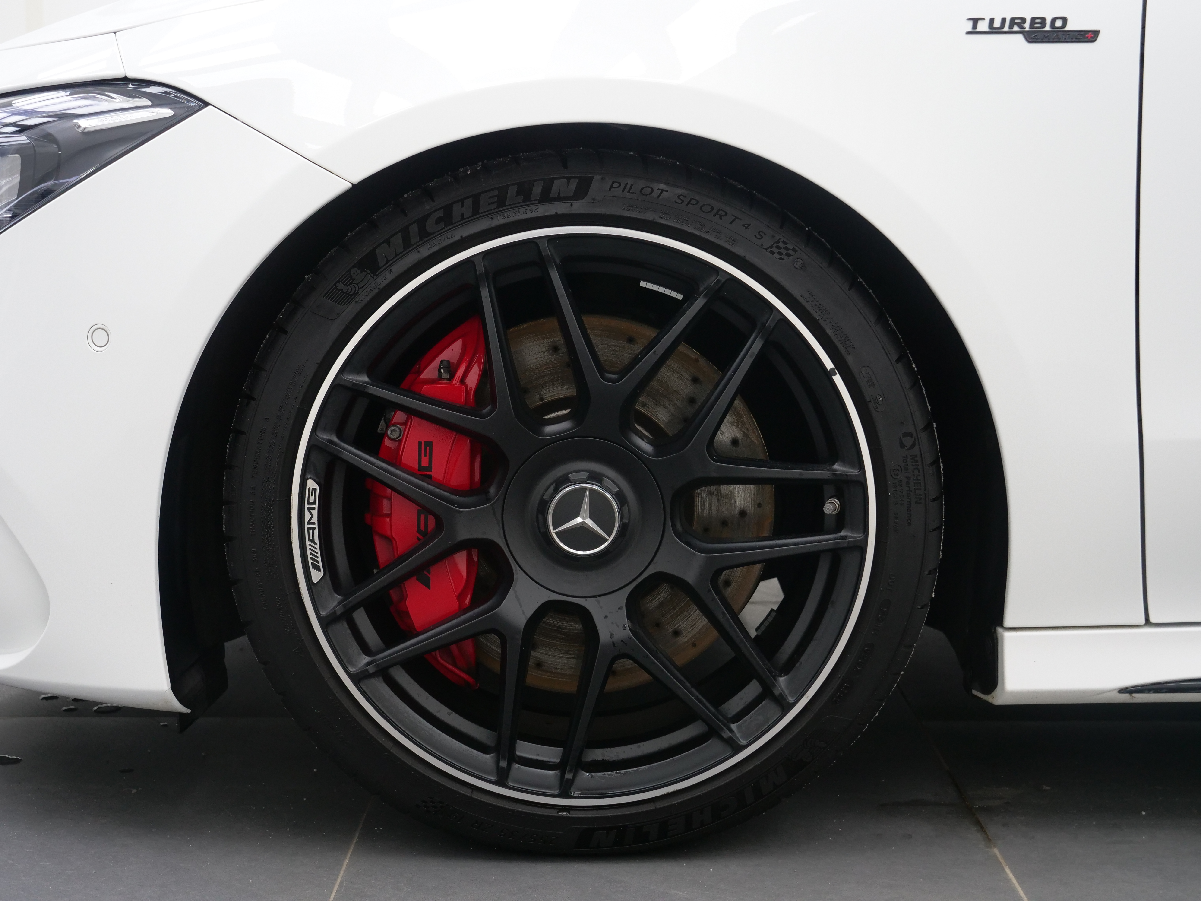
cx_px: 600
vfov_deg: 27.0
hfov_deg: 35.5
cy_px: 450
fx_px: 1874
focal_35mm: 54
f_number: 3.6
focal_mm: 27
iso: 800
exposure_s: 1/250
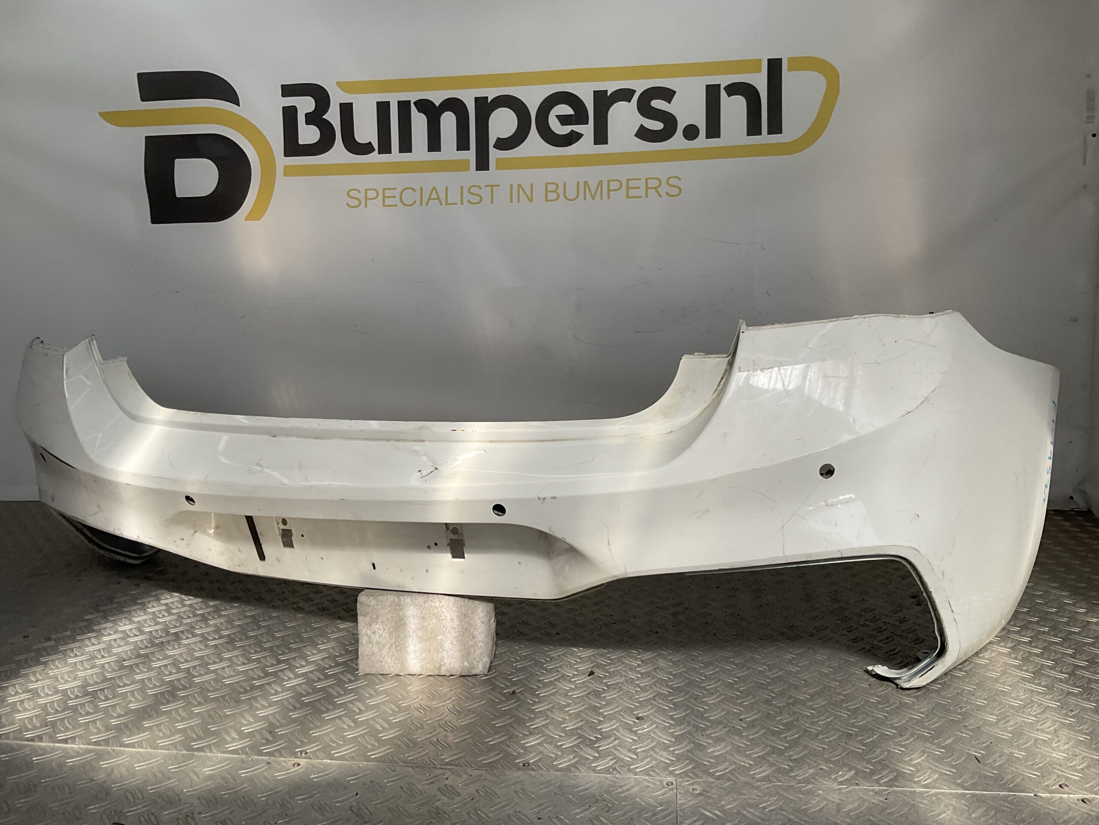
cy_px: 412
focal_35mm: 29
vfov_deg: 48.2
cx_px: 550
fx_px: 921
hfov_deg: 61.7
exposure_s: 1/1098
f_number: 1.8
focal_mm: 3
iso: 16
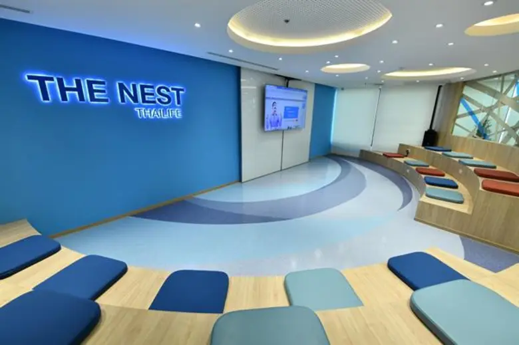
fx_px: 202
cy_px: 172
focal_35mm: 14
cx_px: 260
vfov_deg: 81.1
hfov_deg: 104.3
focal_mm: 14
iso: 1000
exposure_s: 1/100
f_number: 5.6
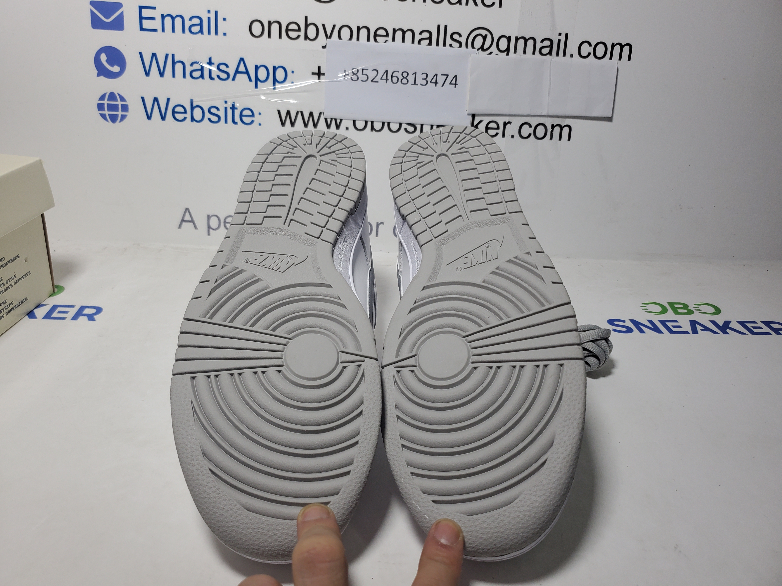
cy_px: 293
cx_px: 391
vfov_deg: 53.1
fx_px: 587
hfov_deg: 67.3
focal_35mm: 26
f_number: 1.5
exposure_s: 1/626
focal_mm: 4.3
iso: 50
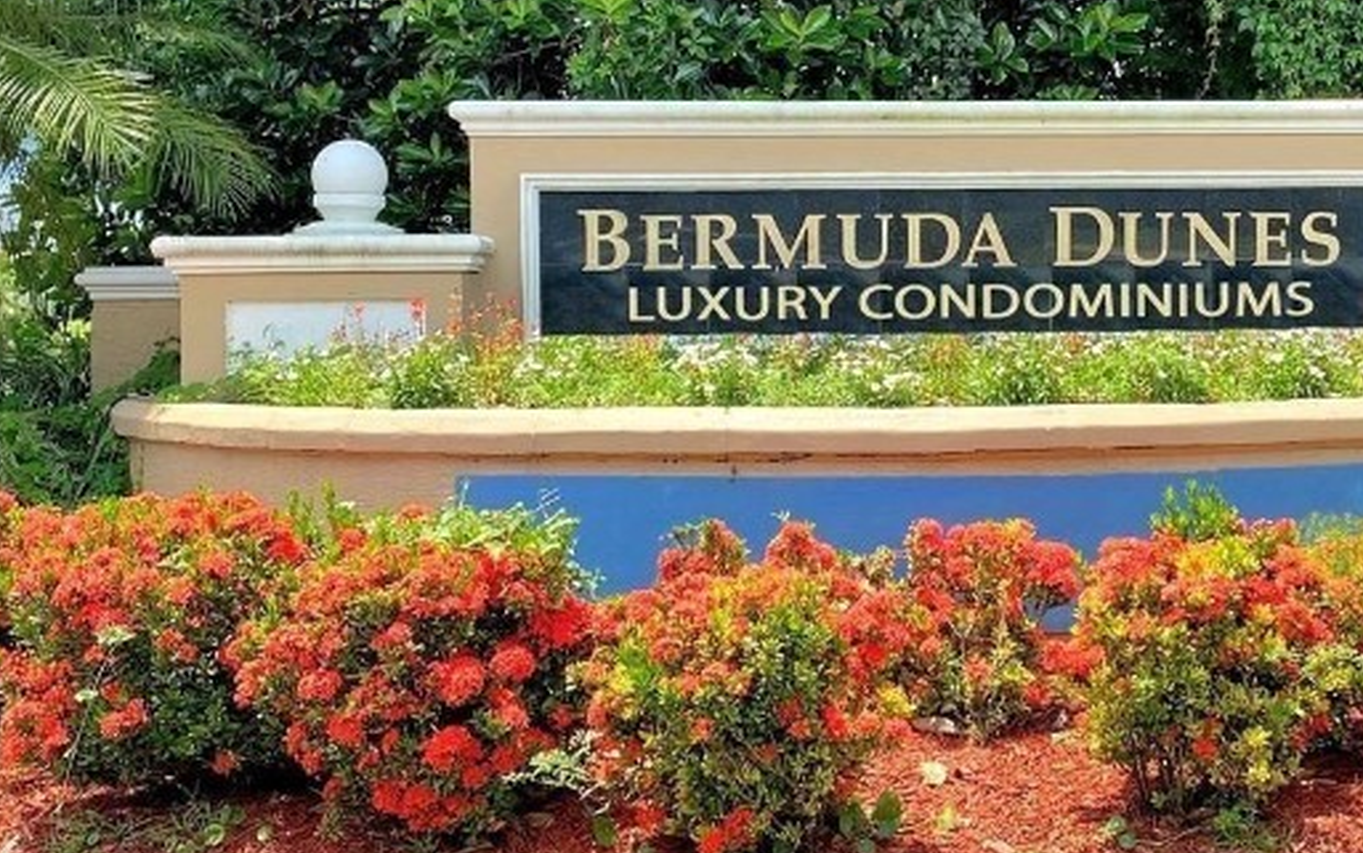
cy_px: 300
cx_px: 986
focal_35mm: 55
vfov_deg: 23.5
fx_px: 2044
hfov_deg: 36.2
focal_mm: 4.25
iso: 32
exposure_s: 1/1053
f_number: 1.8
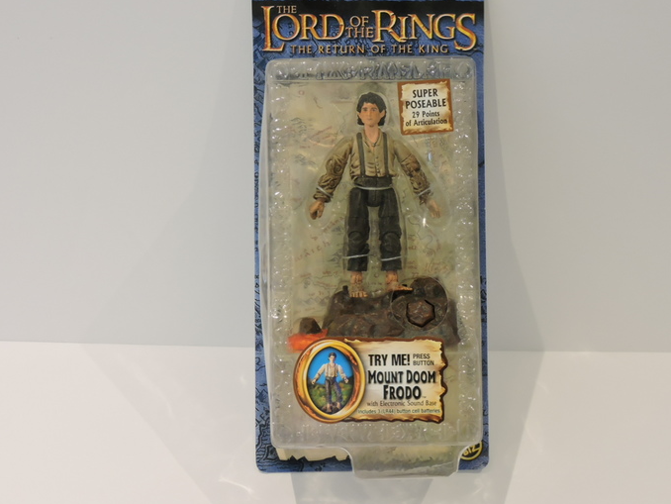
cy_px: 226
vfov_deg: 25.7
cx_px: 382
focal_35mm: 57
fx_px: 1105
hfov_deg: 33.7
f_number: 4
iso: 800
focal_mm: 9
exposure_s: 1/80
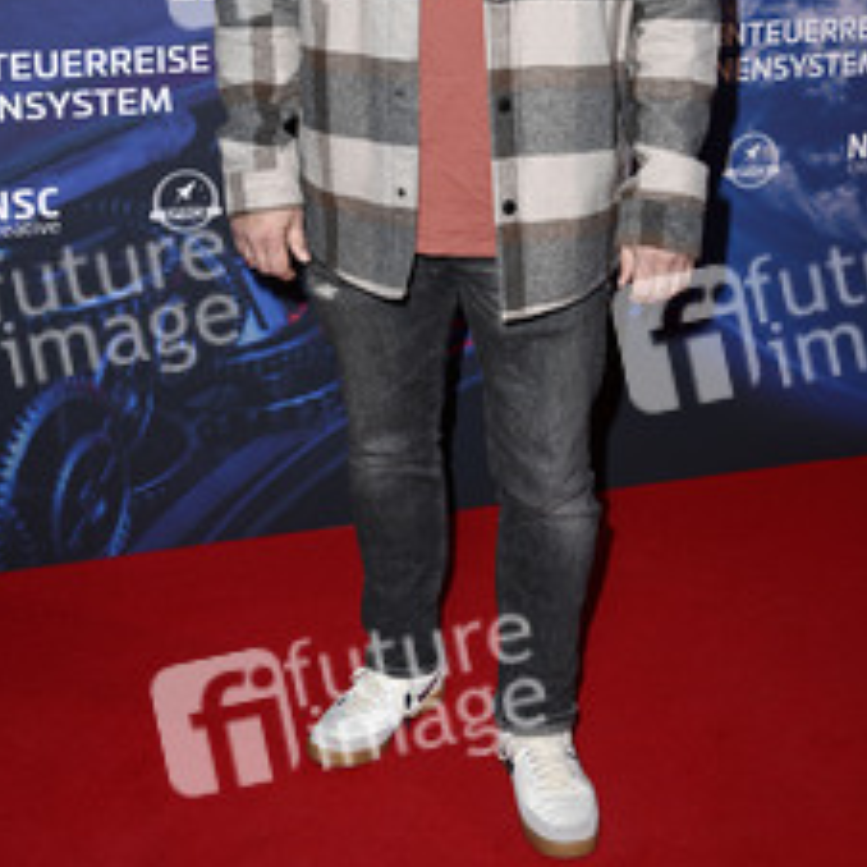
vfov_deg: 27.8
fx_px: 1700
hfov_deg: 28.6
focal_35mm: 60
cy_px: 130
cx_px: 460
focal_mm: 40
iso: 640
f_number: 5.6
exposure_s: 1/250
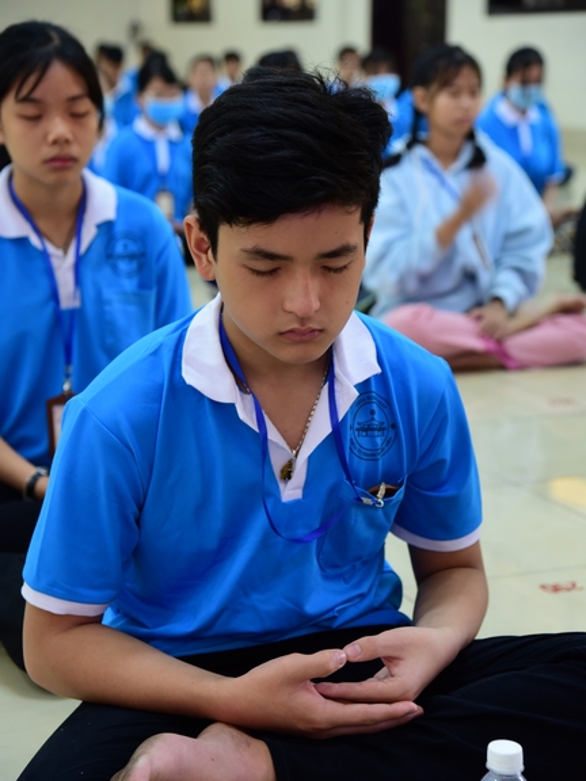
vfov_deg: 25.7
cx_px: 293
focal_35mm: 76
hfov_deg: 19.4
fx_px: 1715
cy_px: 405
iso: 1250
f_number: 4.5
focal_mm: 70
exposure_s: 1/40
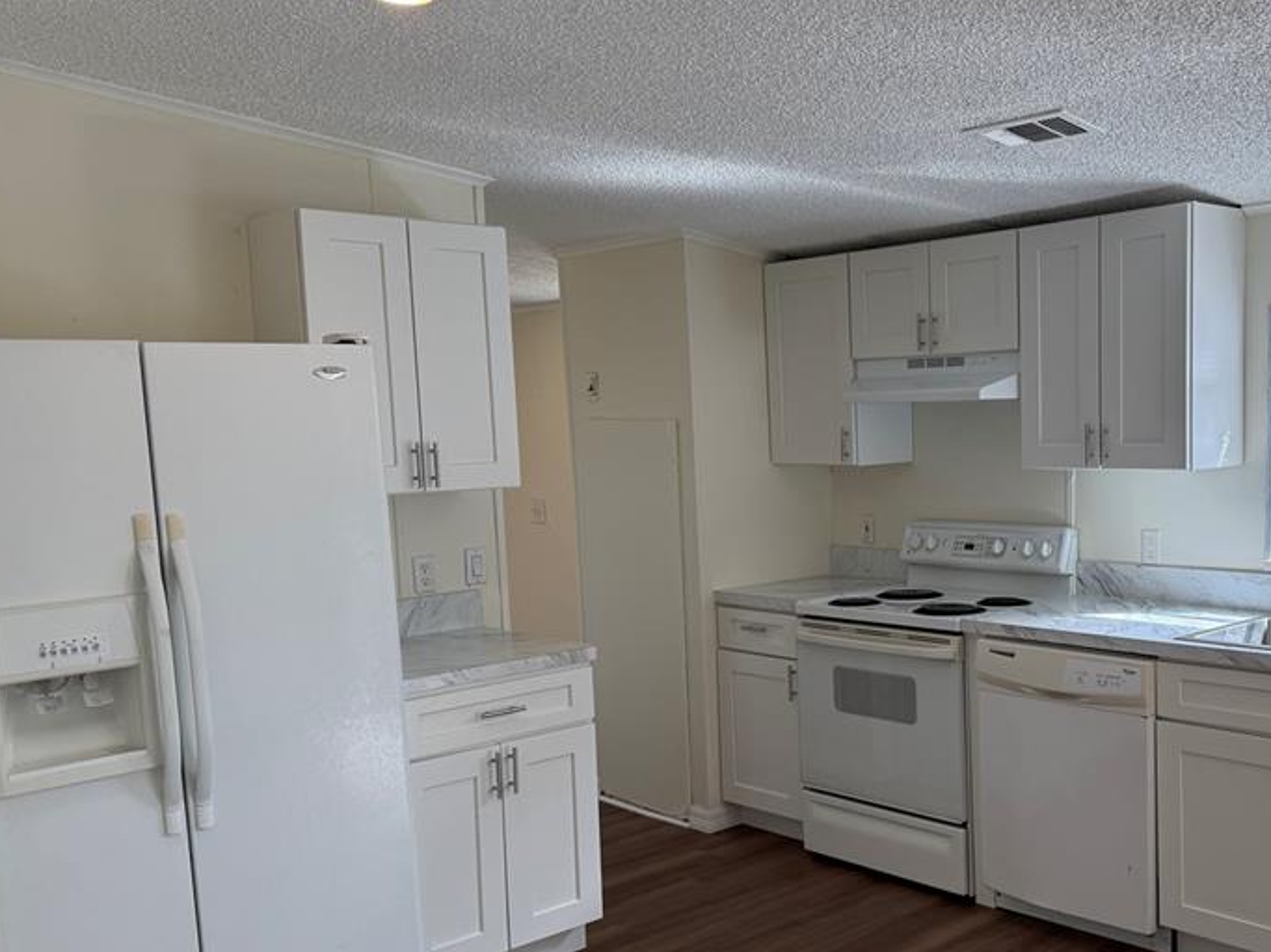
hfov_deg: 50.2
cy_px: 550
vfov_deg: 39.5
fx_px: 1322
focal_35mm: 36
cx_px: 873
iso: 100
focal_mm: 6.76
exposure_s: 1/459
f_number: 1.78
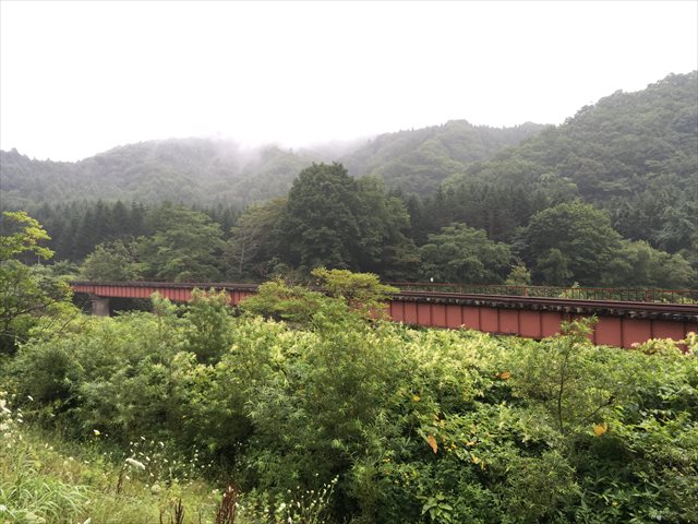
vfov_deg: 48.2
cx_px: 349
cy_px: 262
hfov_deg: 61.7
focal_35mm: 29
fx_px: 585
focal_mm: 4.15
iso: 40
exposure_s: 1/120
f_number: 2.2
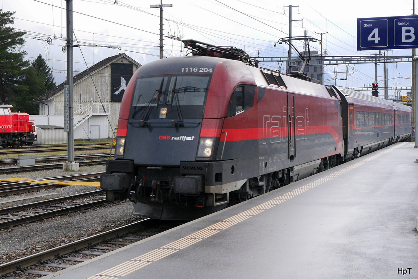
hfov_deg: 48.5
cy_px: 125
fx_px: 464
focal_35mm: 40
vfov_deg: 33.4
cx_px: 211
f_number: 7.1
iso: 160
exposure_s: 1/250
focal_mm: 19
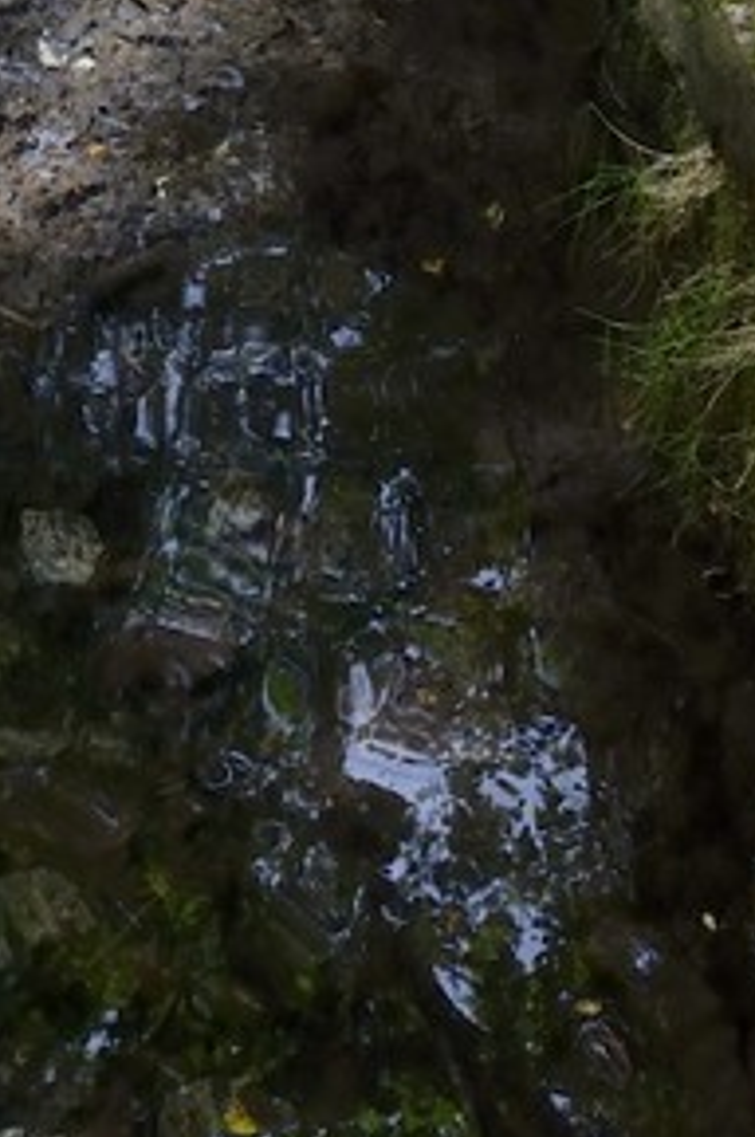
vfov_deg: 12.6
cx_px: -118
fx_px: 4194
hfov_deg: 10.1
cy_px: -1428
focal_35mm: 133
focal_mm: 24
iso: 800
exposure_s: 1/80
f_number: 10
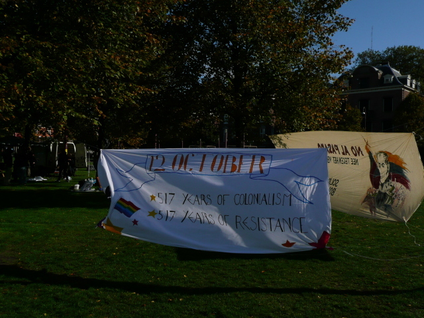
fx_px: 392
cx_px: 212
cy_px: 159
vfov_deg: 44.2
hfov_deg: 56.8
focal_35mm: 32
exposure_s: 1/400
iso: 100
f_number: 8
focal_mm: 5.2
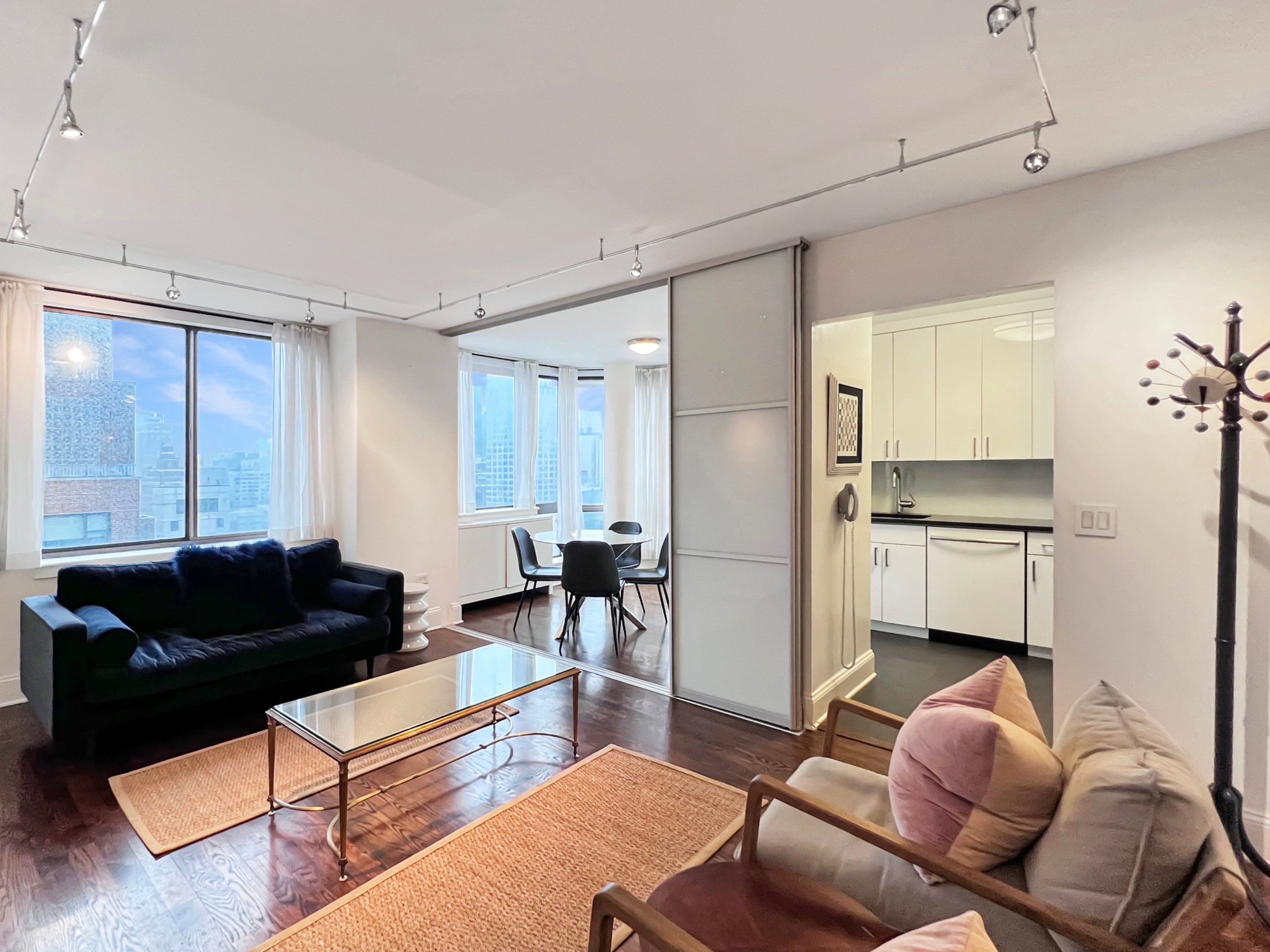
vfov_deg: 81.6
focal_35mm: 15
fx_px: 550
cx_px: 544
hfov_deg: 97.5
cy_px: 510
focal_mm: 1.57
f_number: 1.8
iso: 250
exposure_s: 1/60
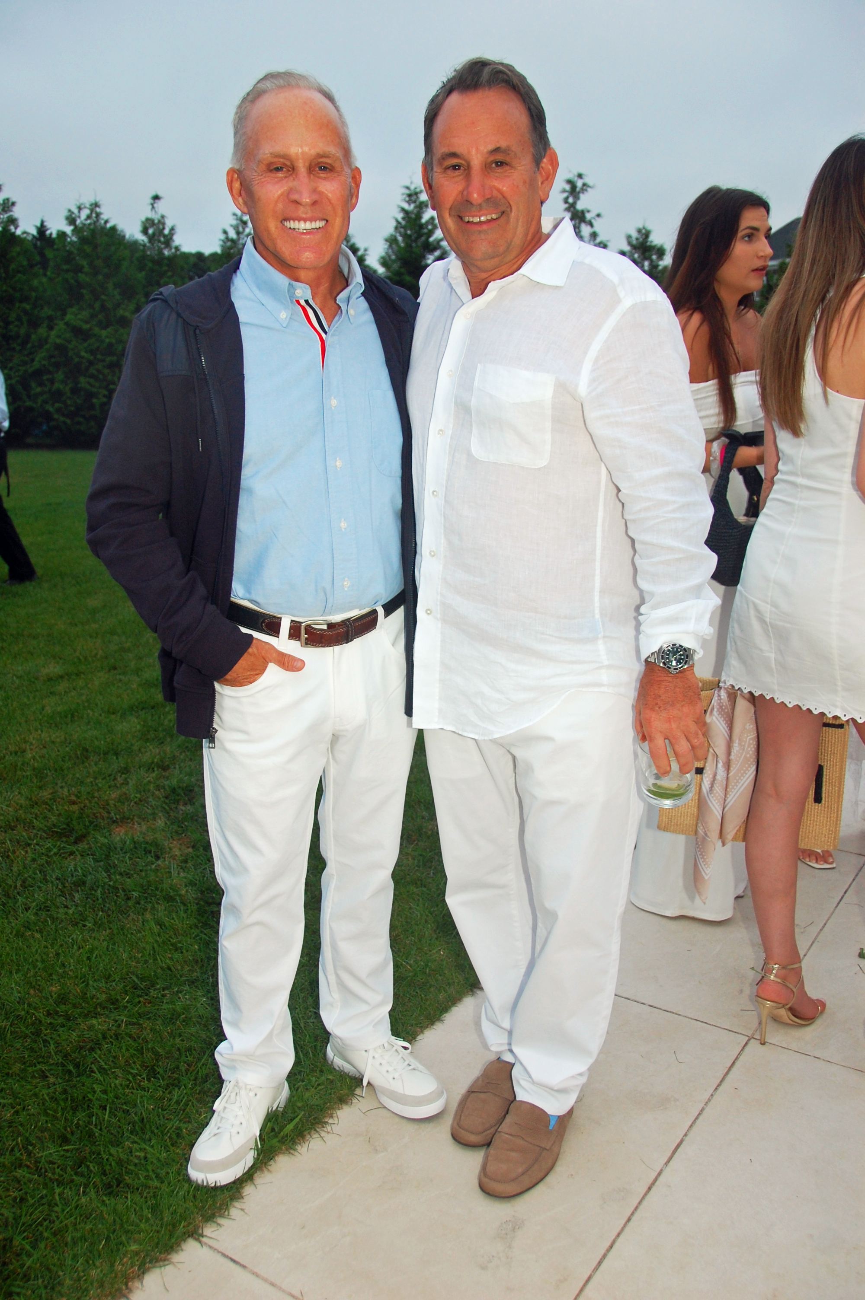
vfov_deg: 62.0
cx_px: 432
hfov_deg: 43.5
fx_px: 1083
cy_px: 650
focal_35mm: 30
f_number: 4.5
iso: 400
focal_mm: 20
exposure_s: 1/80
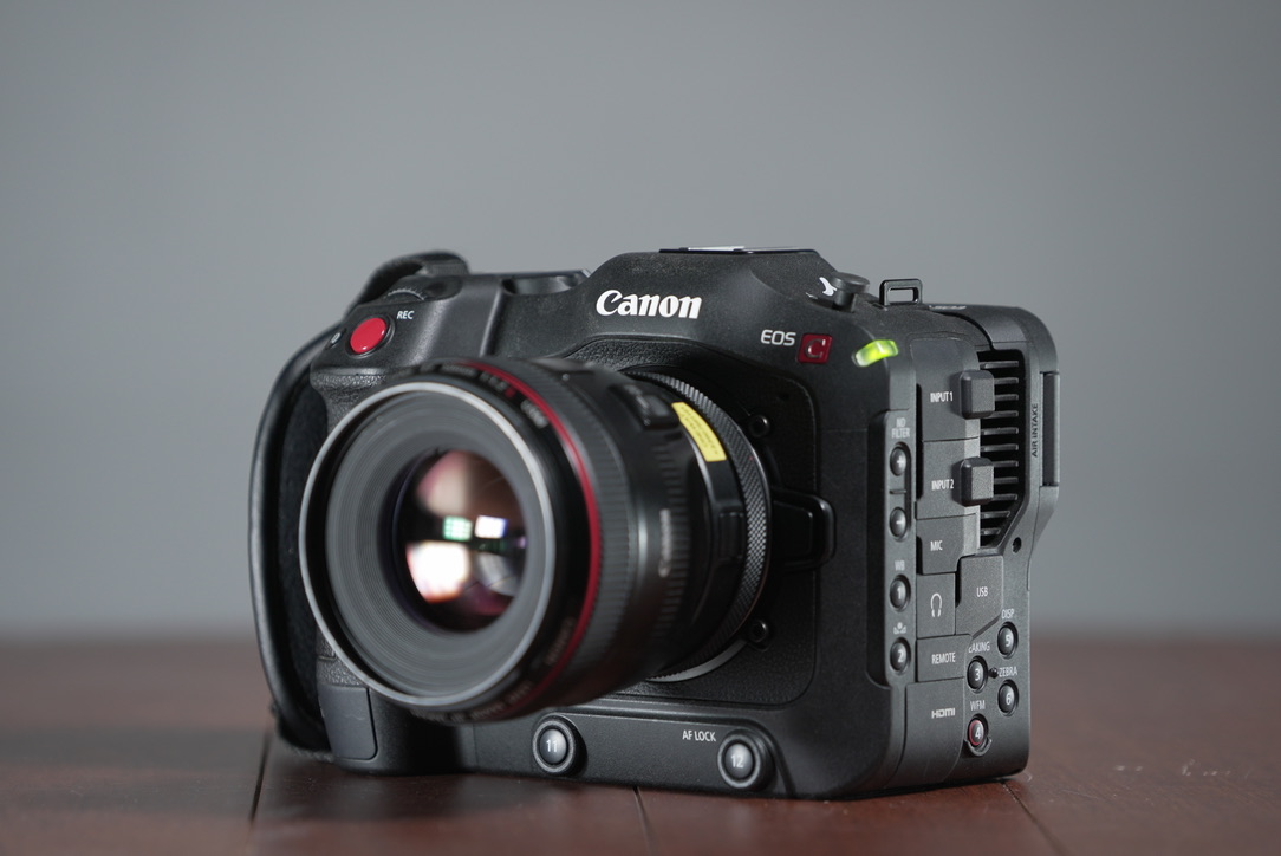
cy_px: 428
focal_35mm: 200
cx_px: 640
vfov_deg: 6.9
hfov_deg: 10.3
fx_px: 7120
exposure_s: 1/25
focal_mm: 200
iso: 400
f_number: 4.5
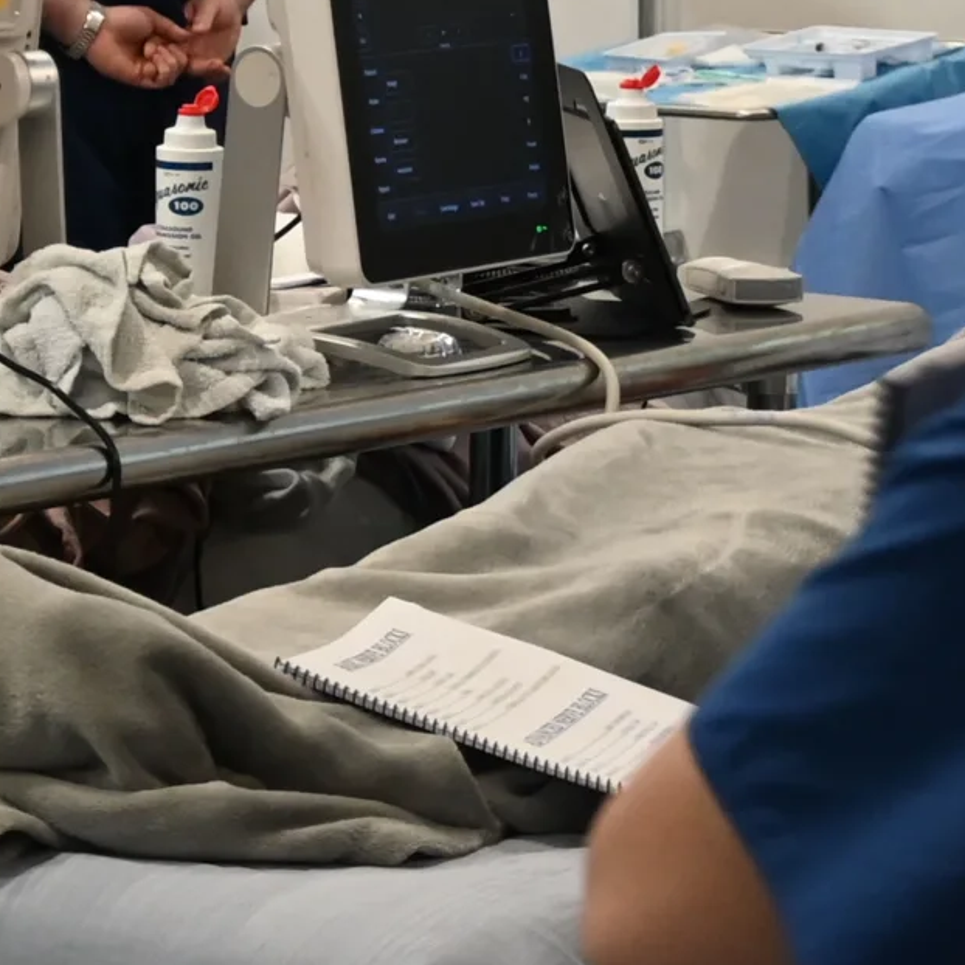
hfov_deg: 10.2
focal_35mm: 168
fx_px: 5299
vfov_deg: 10.2
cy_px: -328
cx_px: -216
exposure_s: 1/125
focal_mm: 32
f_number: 4.2
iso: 1400
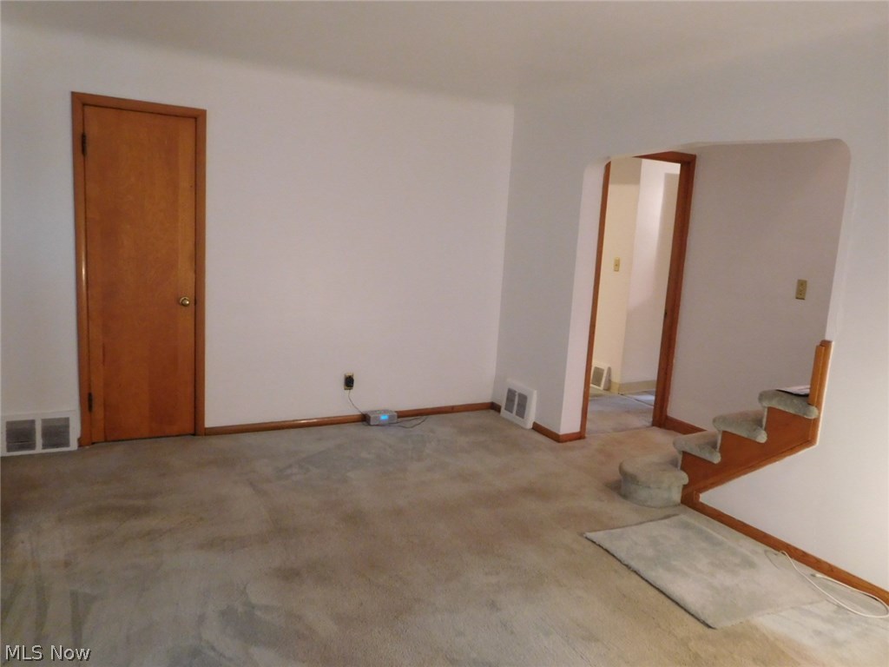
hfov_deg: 69.4
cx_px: 444
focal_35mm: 25
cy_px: 334
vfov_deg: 54.9
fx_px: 642
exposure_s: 1/8
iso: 400
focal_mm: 4.5
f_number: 3.4
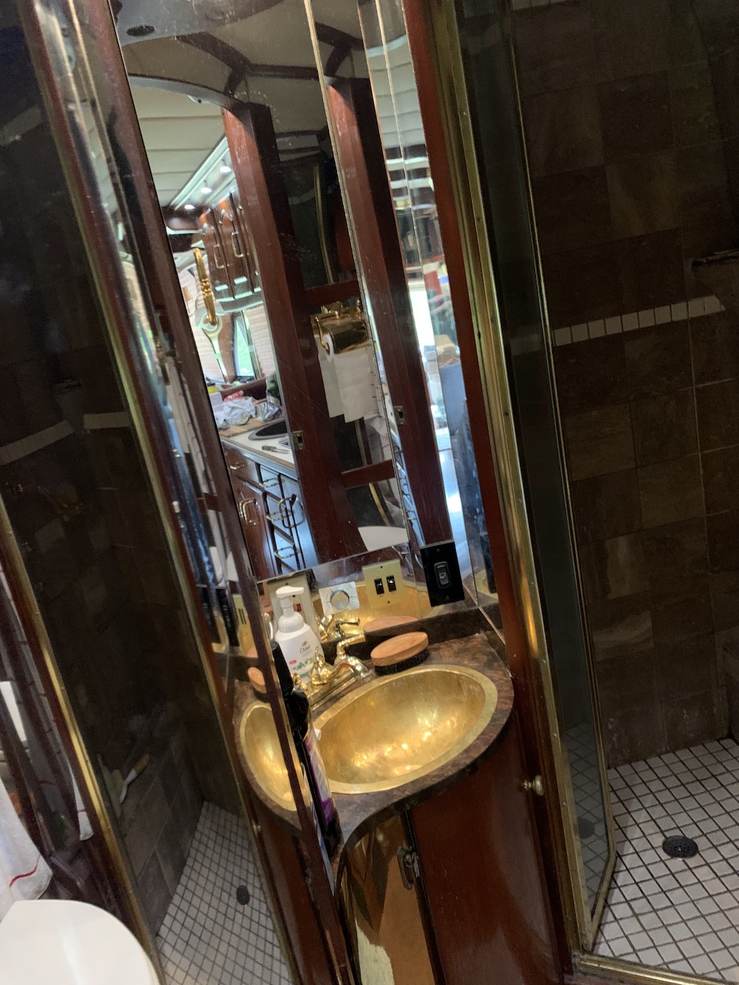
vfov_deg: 67.3
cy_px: 492
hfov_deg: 53.1
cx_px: 370
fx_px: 740
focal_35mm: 26
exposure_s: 1/30
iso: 640
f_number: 1.8
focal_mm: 4.25
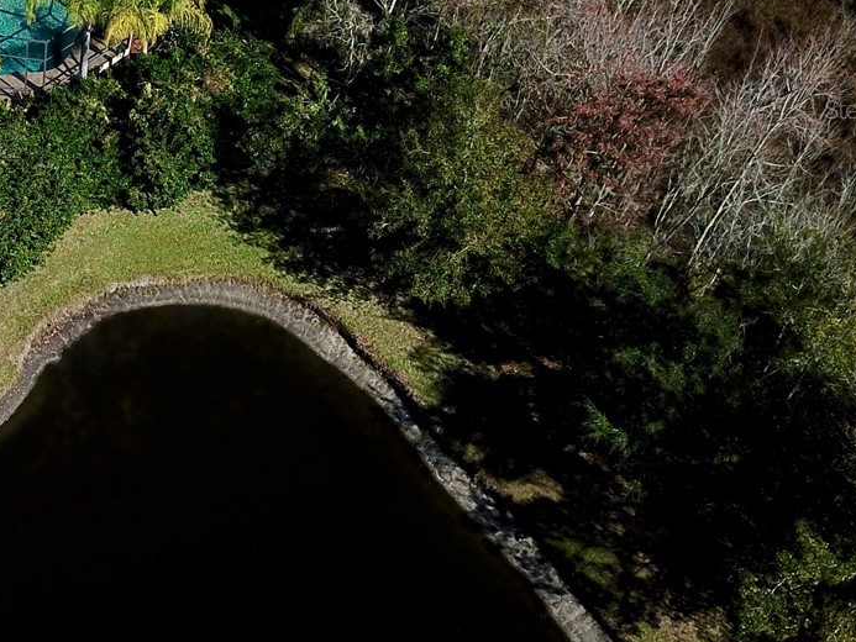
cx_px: -47
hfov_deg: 29.5
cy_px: 109
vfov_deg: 24.0
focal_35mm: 60
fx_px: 1484
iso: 100
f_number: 2.2
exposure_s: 1/2506
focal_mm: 4.73
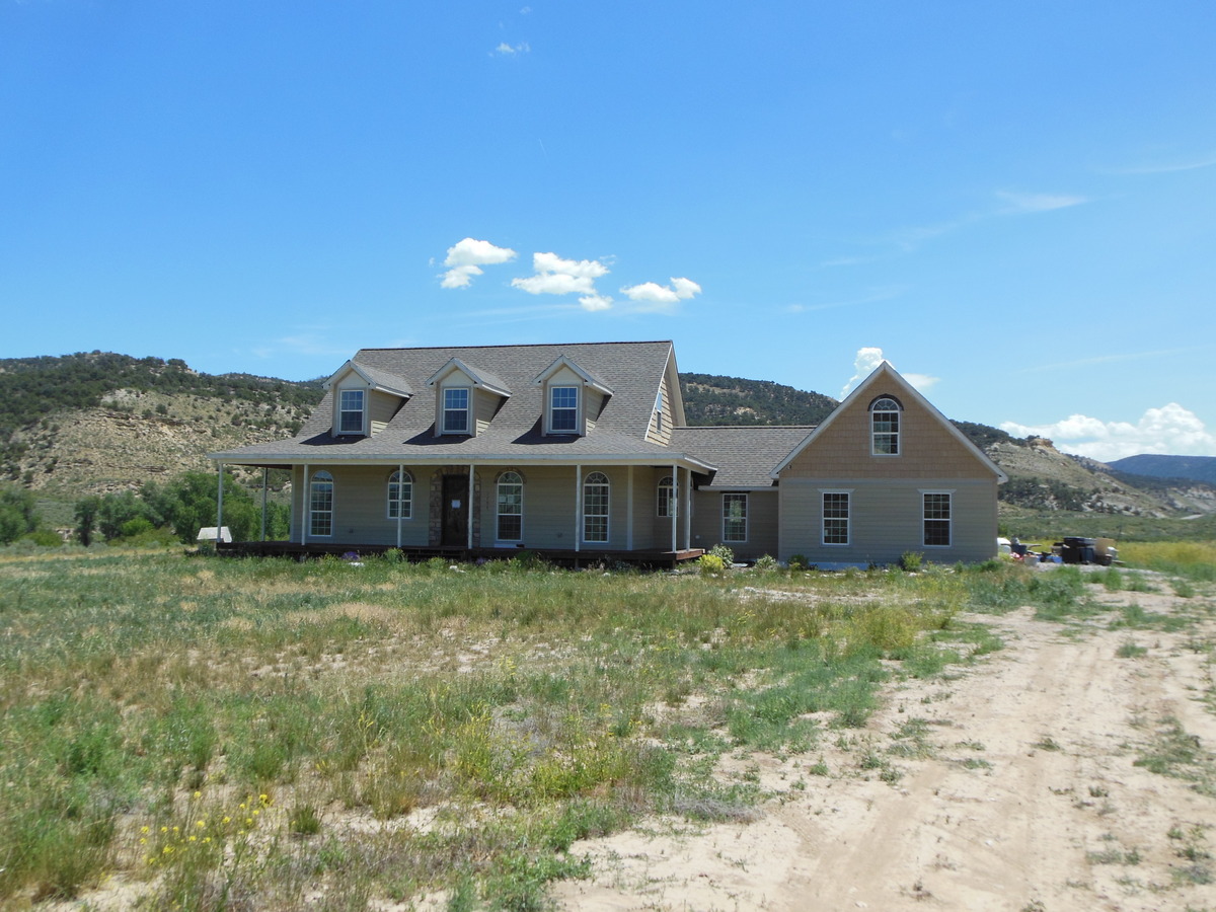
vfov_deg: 48.2
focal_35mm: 29
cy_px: 456
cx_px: 608
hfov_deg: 61.7
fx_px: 1019
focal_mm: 5.2
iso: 125
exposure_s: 1/1250
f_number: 3.3
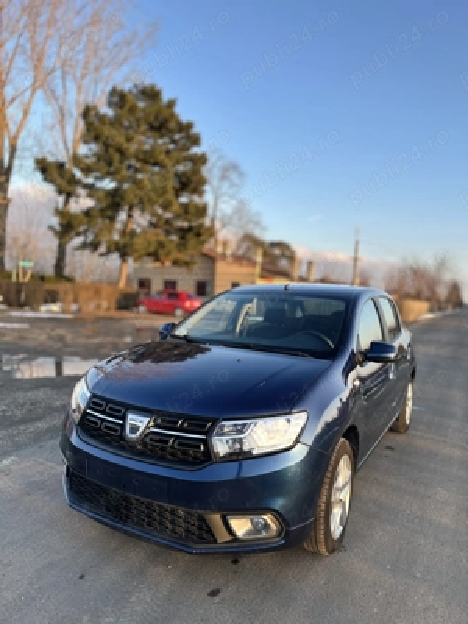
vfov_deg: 71.6
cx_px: 234
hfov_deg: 56.8
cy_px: 312
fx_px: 433
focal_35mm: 24
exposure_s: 1/745
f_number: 1.78
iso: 80
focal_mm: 6.86
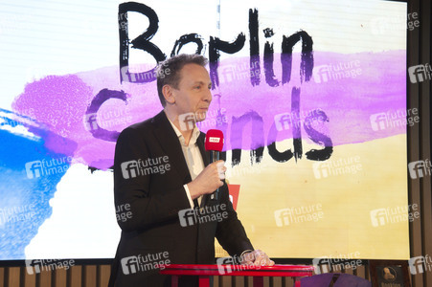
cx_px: 216
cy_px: 144
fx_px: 1259
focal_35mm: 105
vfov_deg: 13.0
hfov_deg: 19.5
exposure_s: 1/400
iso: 1600
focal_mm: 105
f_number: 6.3
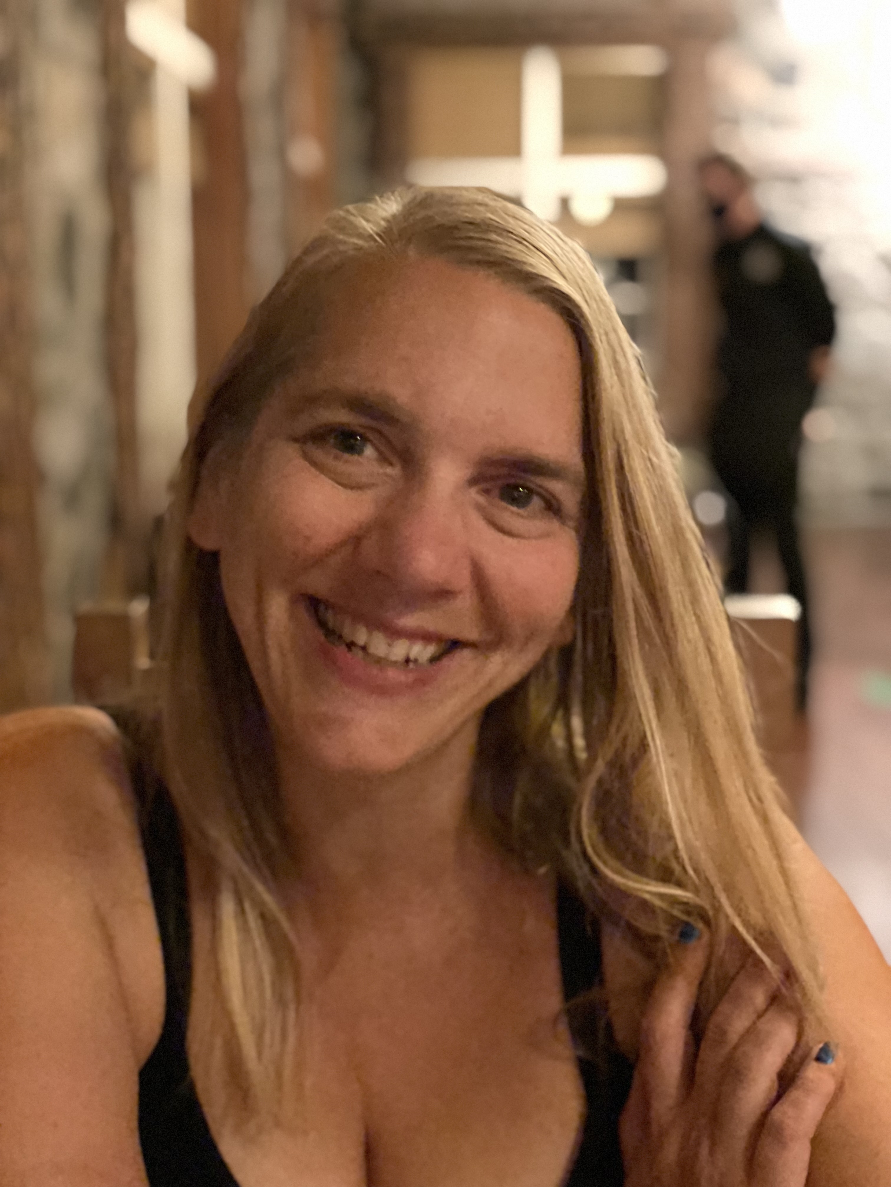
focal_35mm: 52
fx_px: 1785
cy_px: 594
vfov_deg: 36.8
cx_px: 446
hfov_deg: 28.0
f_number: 2
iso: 2000
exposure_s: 1/15
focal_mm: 6
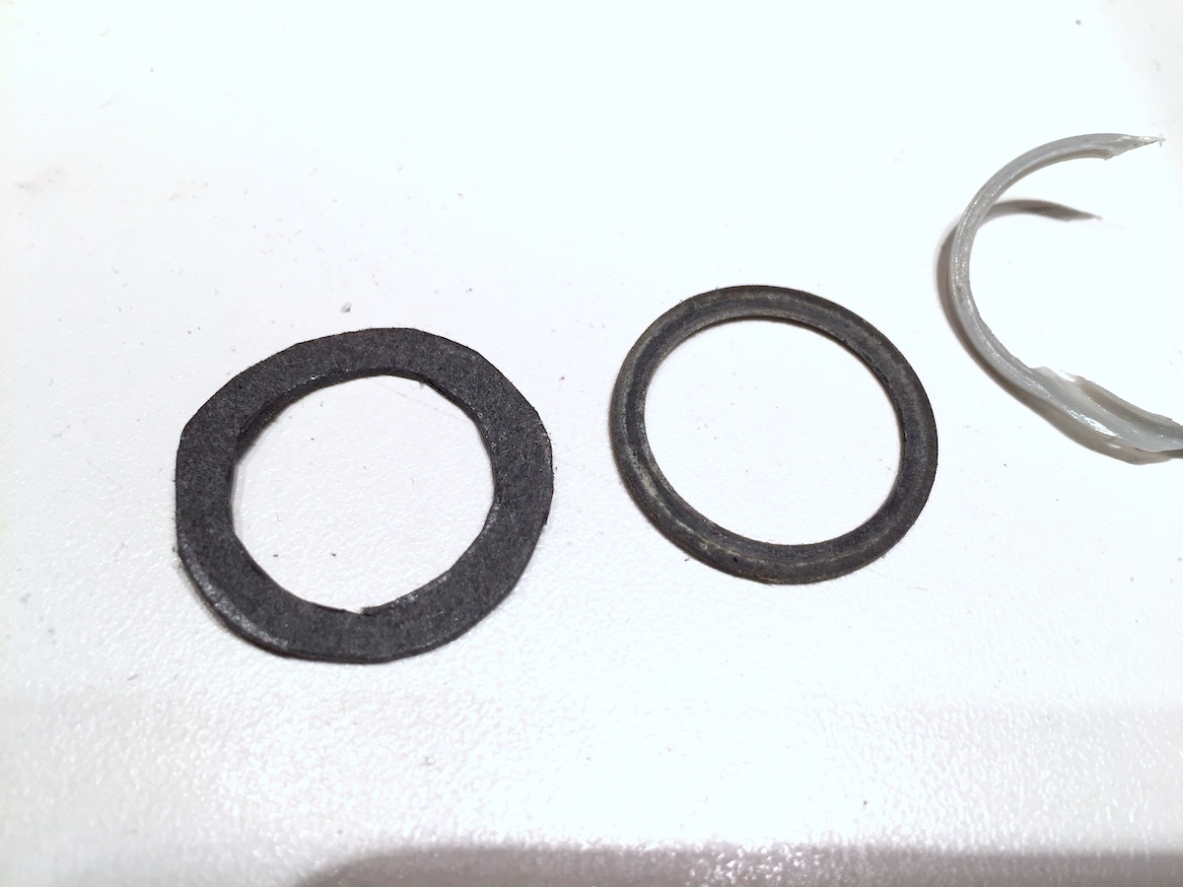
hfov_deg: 61.7
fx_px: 991
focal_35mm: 29
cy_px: 444
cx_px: 592
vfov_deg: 48.2
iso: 50
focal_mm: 4.15
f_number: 2.2
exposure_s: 1/120
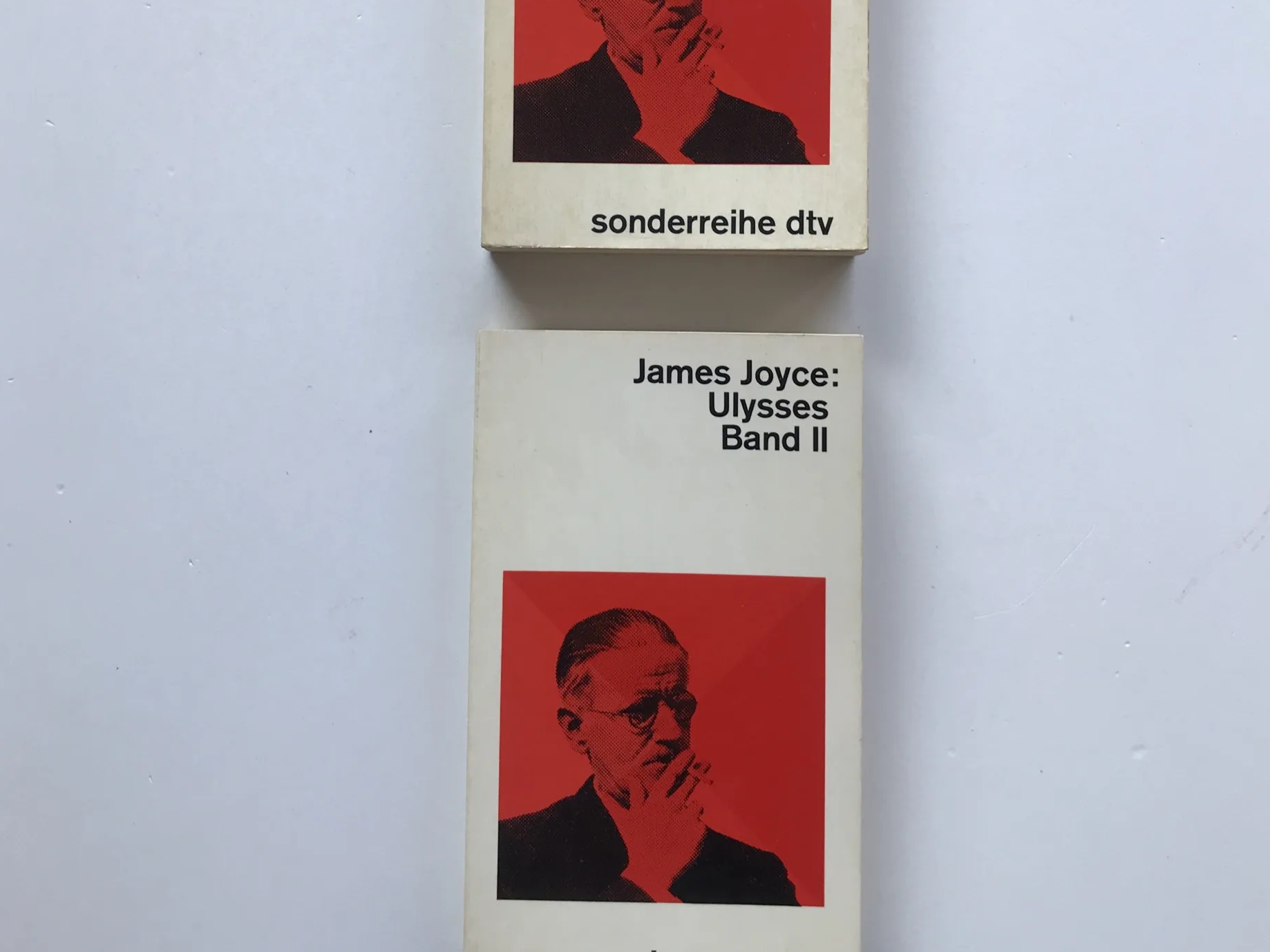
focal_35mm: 39
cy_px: 280
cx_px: 634
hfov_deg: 47.9
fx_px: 1431
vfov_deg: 36.2
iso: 20
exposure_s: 1/100
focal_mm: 3.99
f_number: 1.8
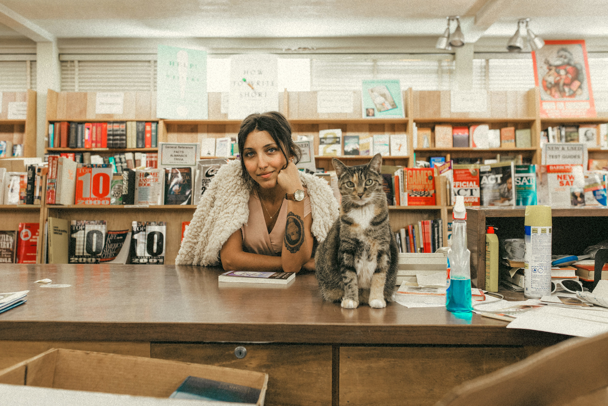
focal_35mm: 35
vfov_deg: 37.9
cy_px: 203
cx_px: 304
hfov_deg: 54.4
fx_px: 591
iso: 1600
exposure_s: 1/250
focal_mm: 35
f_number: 4.5
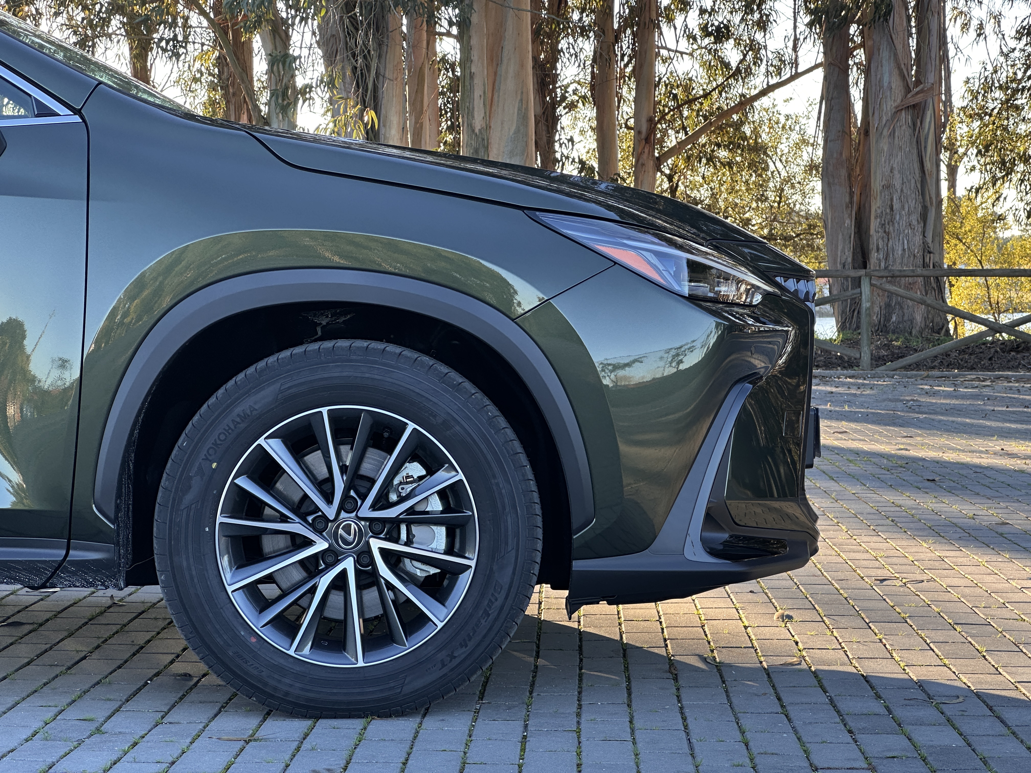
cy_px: 386
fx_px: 2293
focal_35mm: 77
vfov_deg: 19.1
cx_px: 516
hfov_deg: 25.3
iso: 64
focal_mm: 9
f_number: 2.8
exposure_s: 1/99
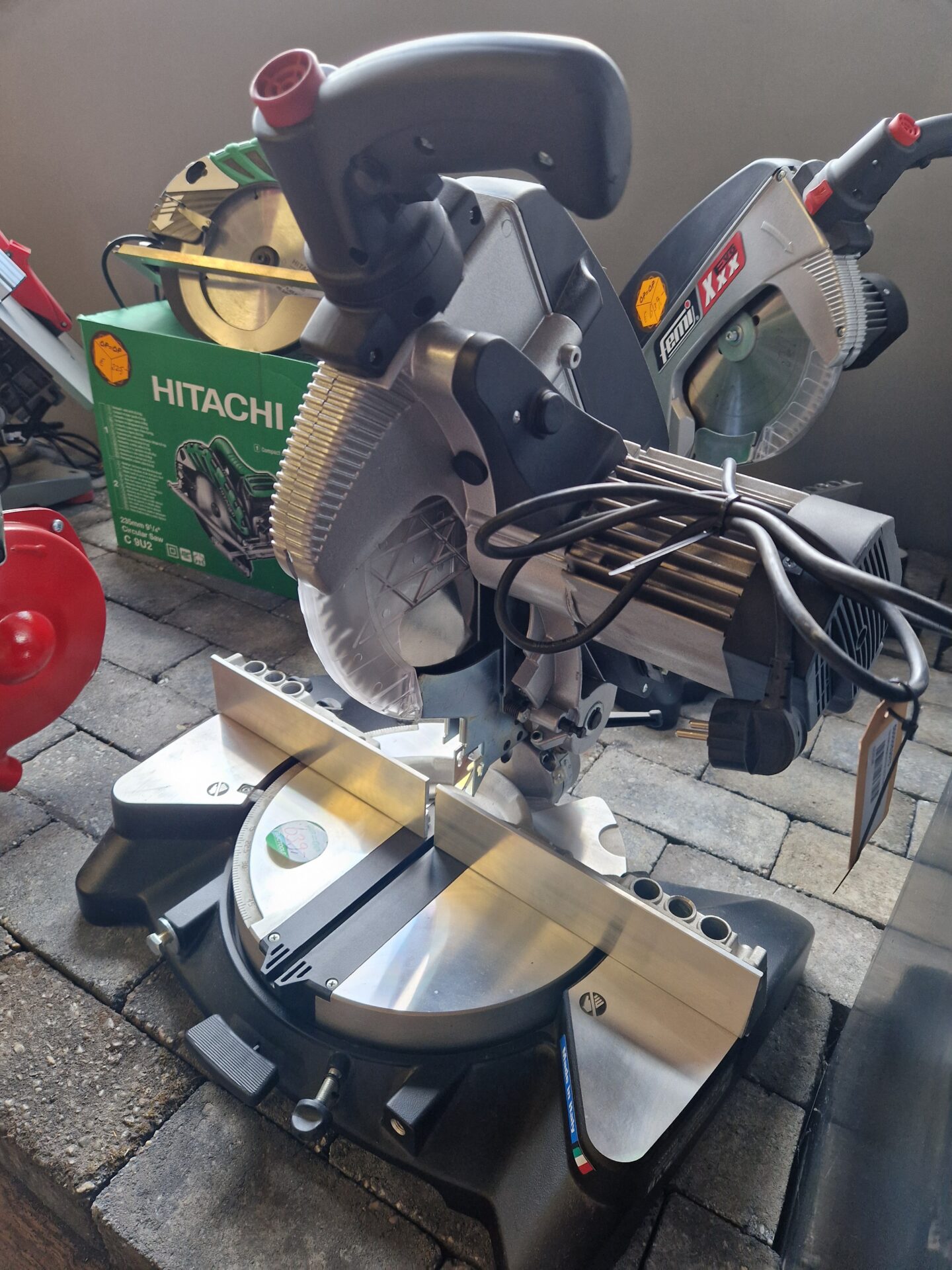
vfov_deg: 73.9
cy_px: 635
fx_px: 843
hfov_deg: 58.9
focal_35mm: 23
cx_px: 476
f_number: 1.8
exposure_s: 1/180
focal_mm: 5.4
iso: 200
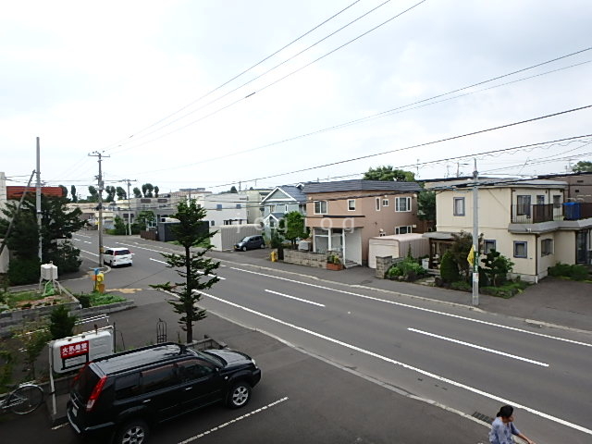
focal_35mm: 21
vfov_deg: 63.4
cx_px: 296
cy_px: 222
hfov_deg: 79.0
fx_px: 359
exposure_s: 1/320
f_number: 3.5
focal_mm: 3.7
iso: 125
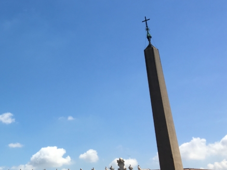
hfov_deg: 26.6
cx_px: -15
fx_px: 446
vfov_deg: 21.3
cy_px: 27
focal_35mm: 68
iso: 25
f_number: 2.2
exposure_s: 1/1789
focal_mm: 4.15
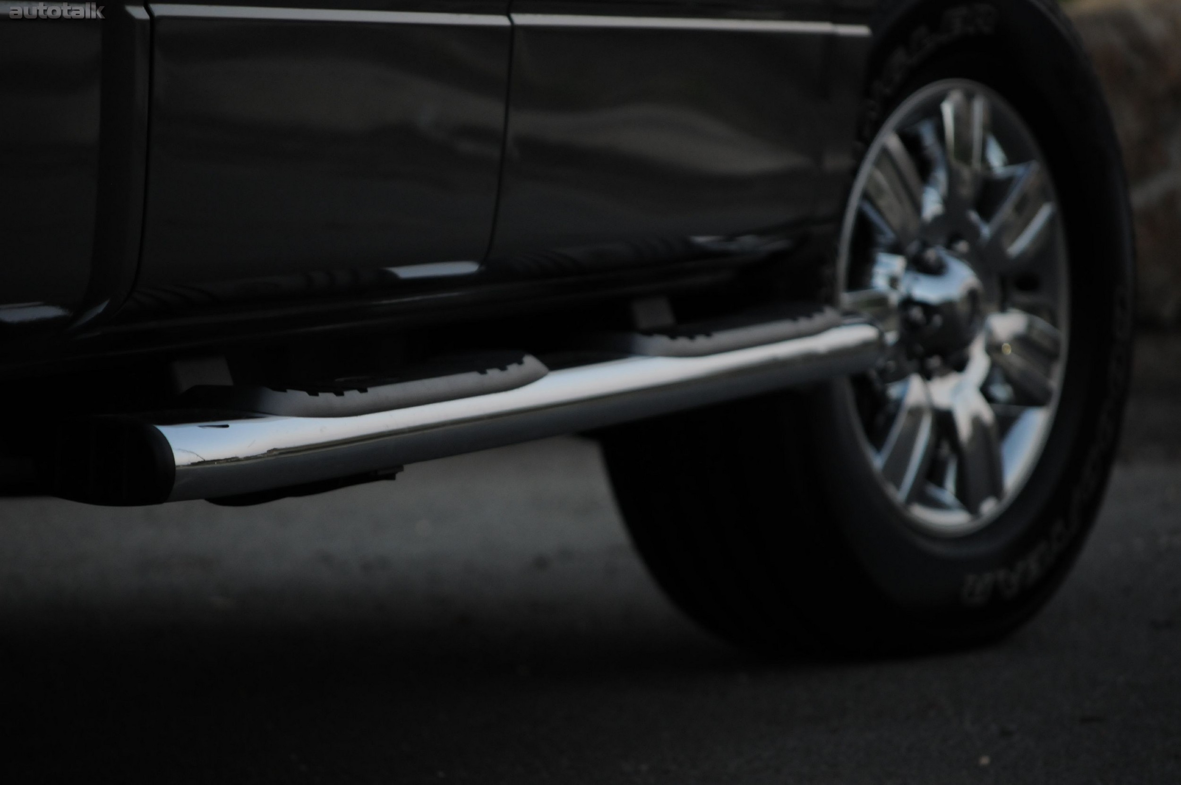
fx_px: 6636
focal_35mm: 202
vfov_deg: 6.8
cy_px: 392
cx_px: 590
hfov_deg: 10.2
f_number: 5
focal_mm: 135
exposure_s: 1/50
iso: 800
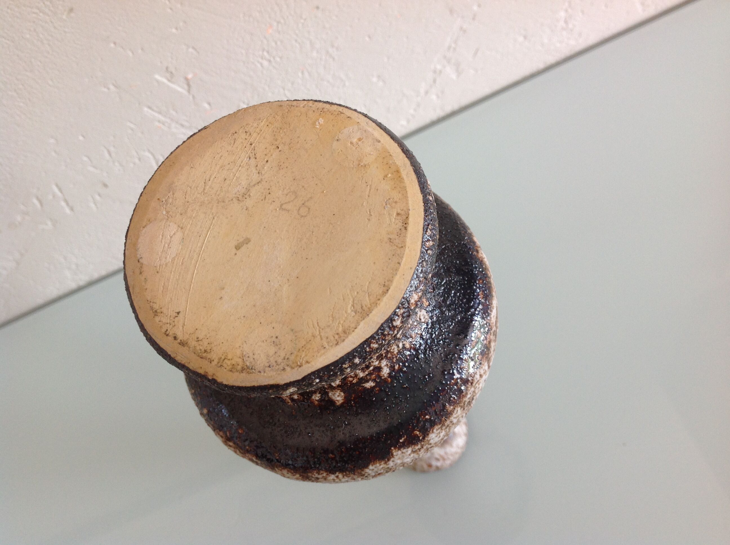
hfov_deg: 52.7
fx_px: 737
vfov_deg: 40.6
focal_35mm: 35
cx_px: 365
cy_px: 272
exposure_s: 1/40
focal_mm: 4.28
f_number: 2.4
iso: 64
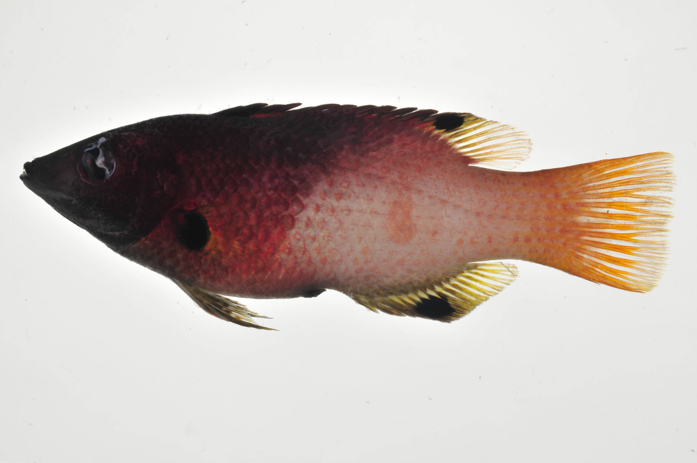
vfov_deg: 8.7
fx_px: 3046
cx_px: 348
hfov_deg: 13.1
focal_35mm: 158
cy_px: 232
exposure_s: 1/60
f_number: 22
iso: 200
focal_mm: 105
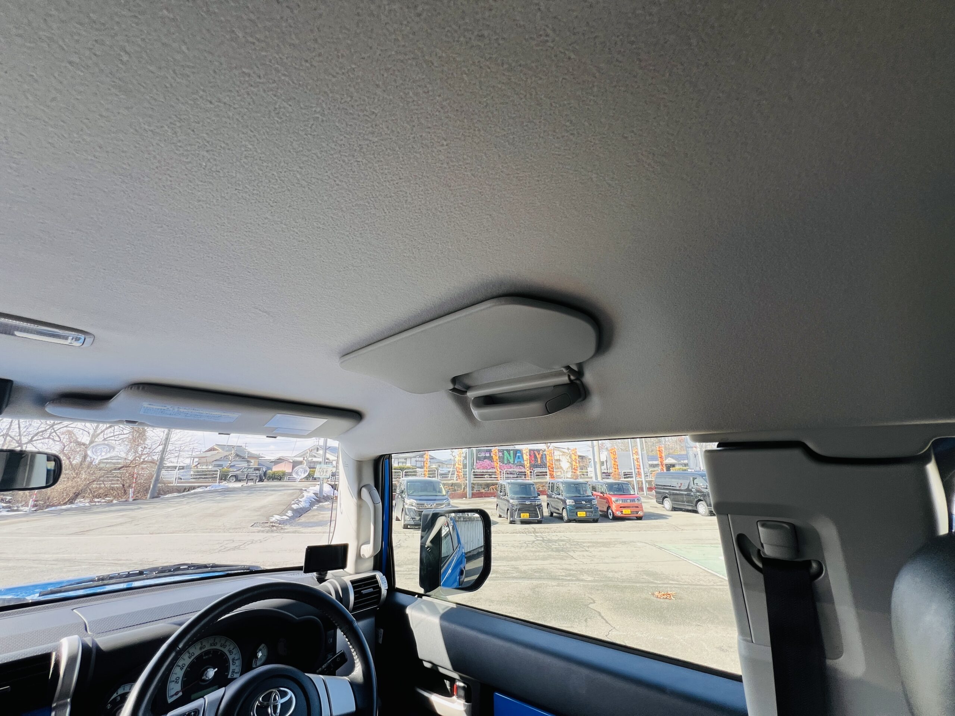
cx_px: 478
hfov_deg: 106.2
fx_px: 359
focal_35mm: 13
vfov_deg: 89.9
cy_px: 358
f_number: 1.8
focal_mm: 1.57
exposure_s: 1/185
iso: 32
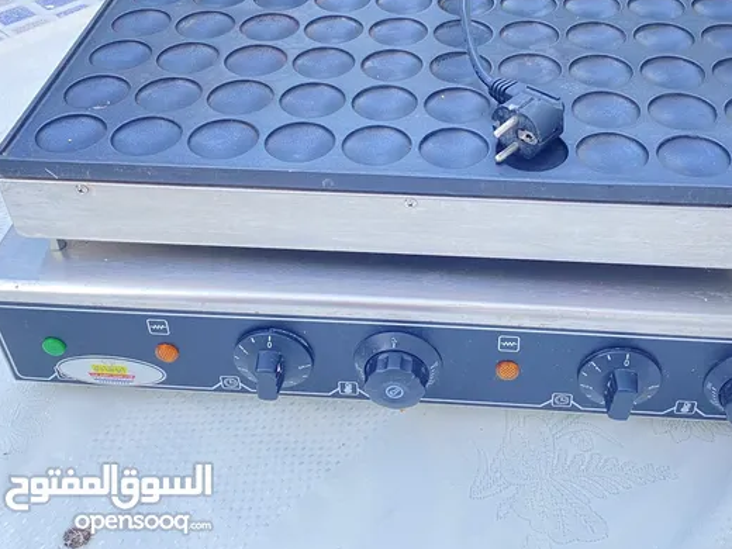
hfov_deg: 56.6
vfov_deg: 44.0
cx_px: 422
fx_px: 677
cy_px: 229
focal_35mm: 32
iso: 125
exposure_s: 1/68
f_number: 1.8
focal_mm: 4.25
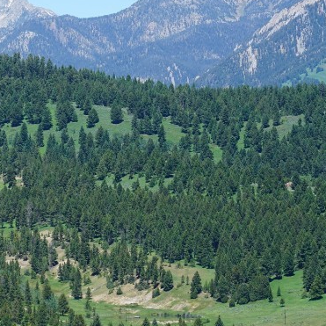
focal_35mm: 277
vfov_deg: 6.3
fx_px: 2951
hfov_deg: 6.2
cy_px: 172
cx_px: -161
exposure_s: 1/250
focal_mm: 105
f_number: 8
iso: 100
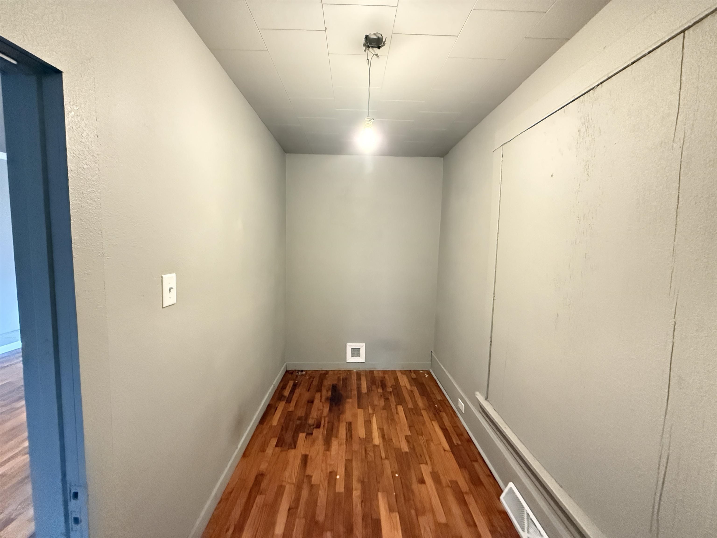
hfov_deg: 102.1
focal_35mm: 14
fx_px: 290
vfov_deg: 85.7
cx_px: 358
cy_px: 269
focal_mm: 2.22
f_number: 2.2
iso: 1250
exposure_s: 1/40
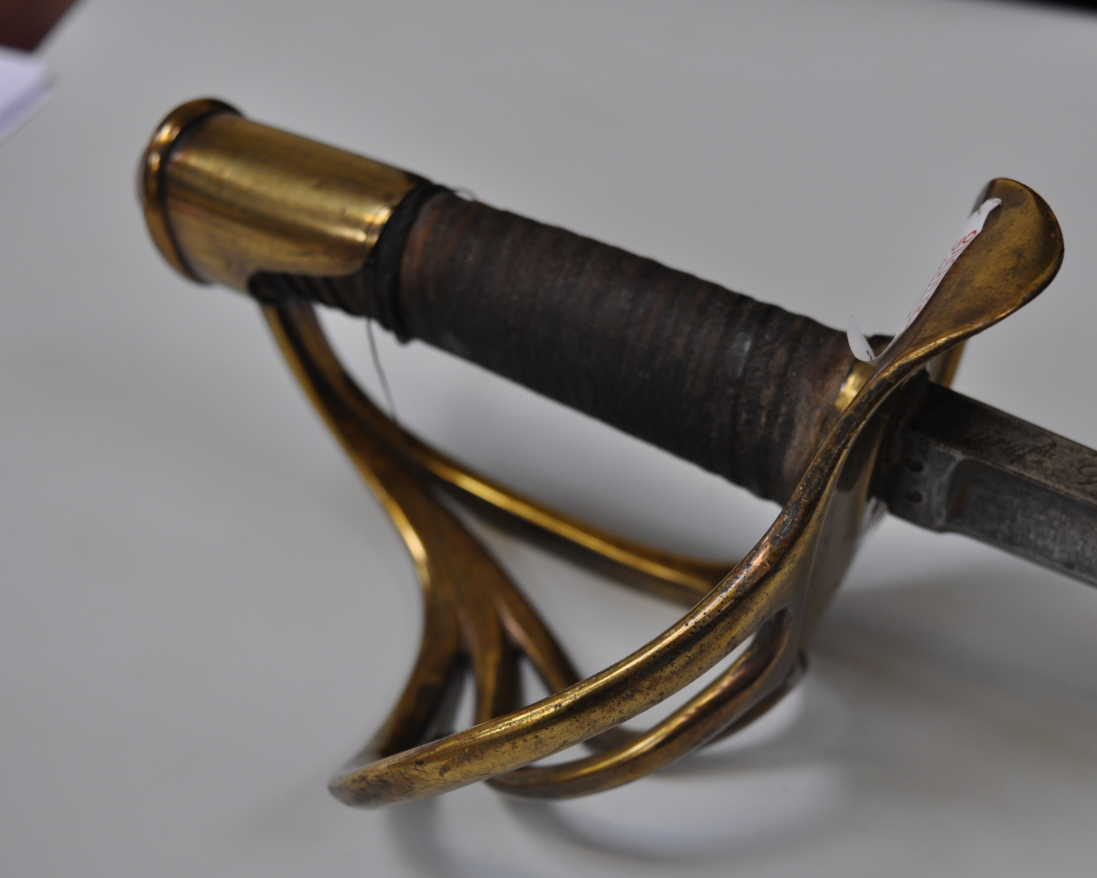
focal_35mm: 60
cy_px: 440
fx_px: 1934
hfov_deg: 31.6
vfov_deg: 25.6
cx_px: 641
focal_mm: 35
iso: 400
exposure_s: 1/100
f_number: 5
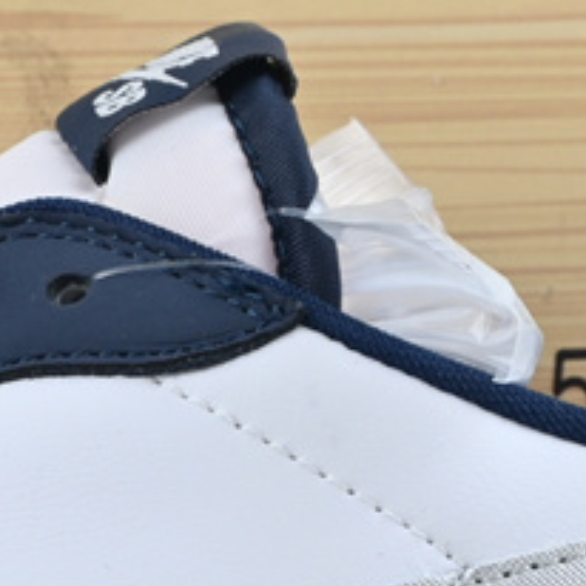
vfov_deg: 7.2
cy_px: 666
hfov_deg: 7.1
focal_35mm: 242
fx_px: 4630
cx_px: -302
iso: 100
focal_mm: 32.5
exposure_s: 1/15
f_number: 10
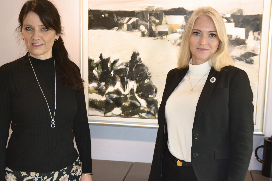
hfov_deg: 39.1
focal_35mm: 51
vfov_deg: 26.7
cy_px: 91
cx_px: 143
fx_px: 382
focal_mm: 27
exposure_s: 1/125
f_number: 2.8
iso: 400
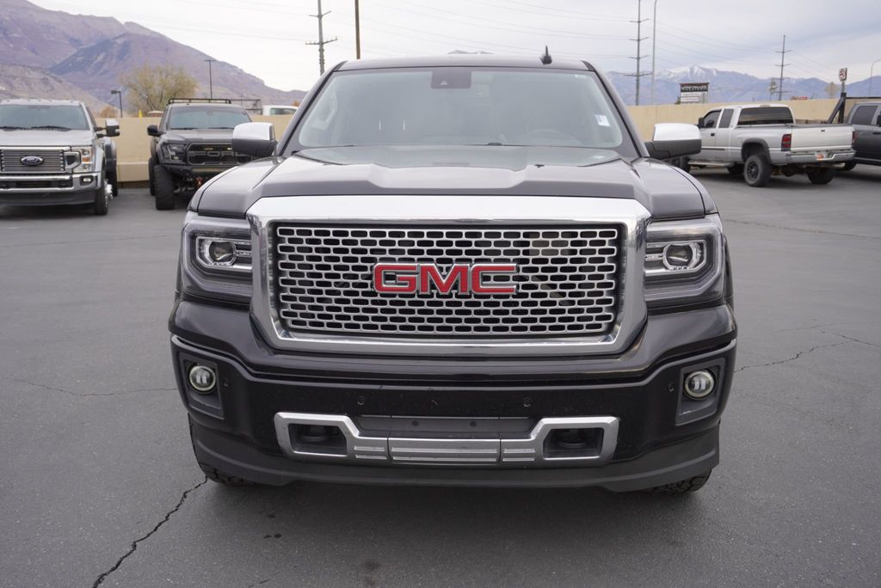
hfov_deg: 57.2
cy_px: 294
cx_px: 440
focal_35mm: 33
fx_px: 808
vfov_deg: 40.0
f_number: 5
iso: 100
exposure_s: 1/100
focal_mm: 22
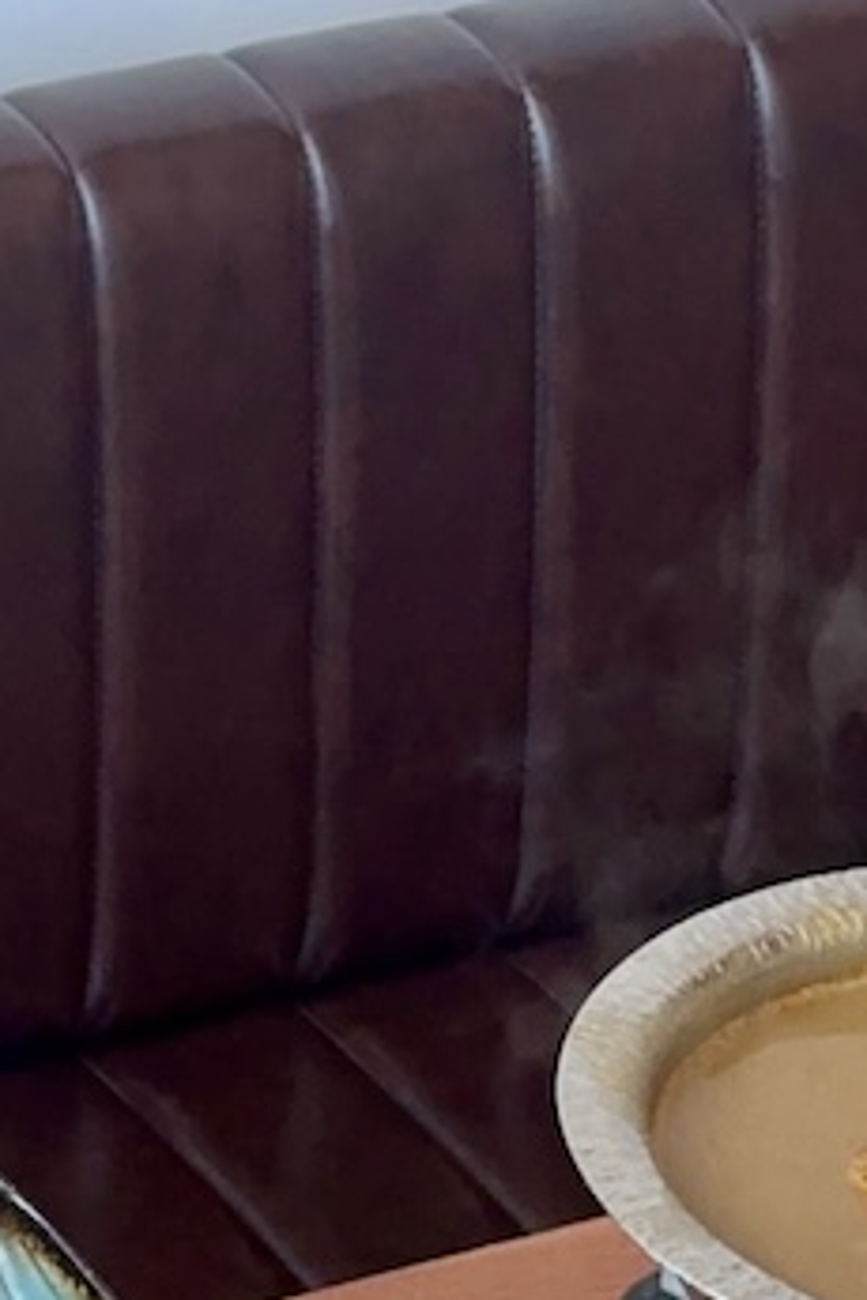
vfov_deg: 10.5
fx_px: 6683
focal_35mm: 185
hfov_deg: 7.4
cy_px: 2280
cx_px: 113
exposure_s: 1/168
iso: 64
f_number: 1.78
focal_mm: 6.86
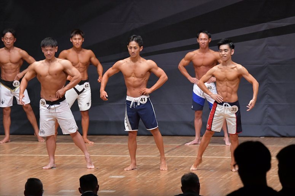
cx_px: 148
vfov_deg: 6.1
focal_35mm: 225
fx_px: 1843
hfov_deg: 9.2
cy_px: 98
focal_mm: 150
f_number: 5.6
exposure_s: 1/400
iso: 6400
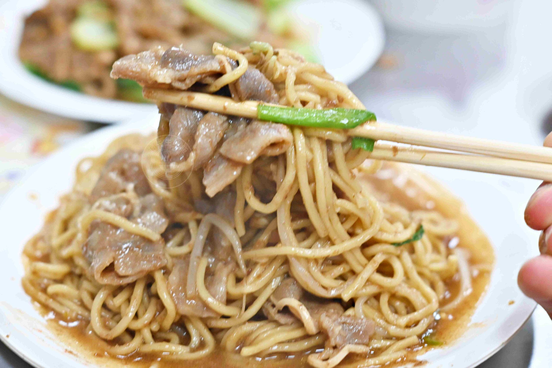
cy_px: 184
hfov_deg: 27.0
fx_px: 1150
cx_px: 276
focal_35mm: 75
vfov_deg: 18.2
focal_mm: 50
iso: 1000
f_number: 3.2
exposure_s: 1/200
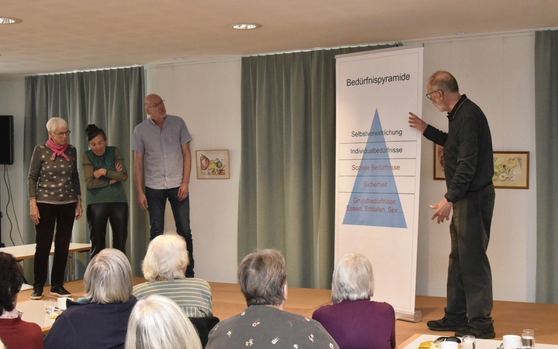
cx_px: 272
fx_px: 715
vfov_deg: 27.4
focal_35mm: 47
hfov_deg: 42.6
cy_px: 182
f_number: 11
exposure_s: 1/100
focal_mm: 38
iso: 6400
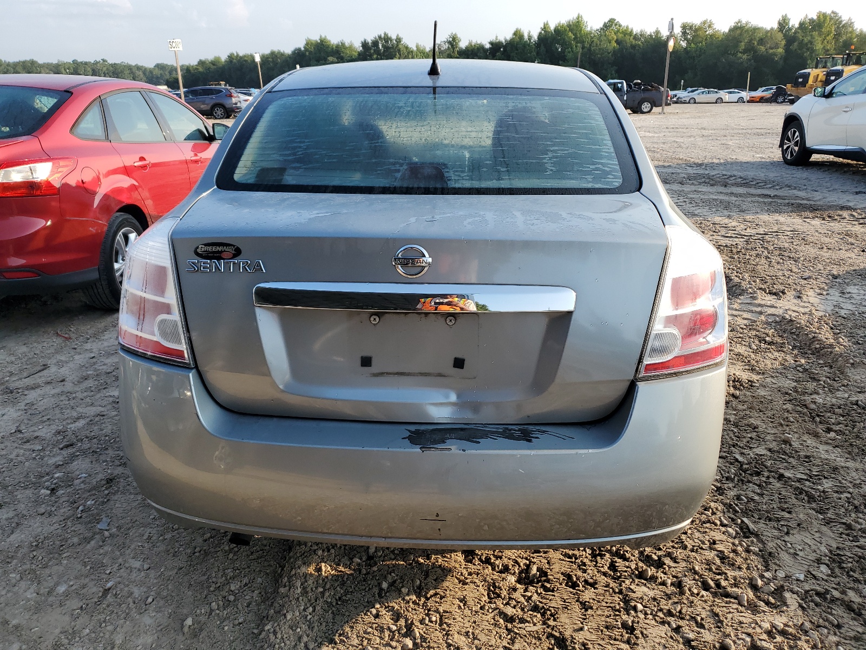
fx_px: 650
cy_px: 325
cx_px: 433
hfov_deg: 67.3
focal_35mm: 26
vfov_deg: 53.1
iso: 50
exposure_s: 1/1111
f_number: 1.5
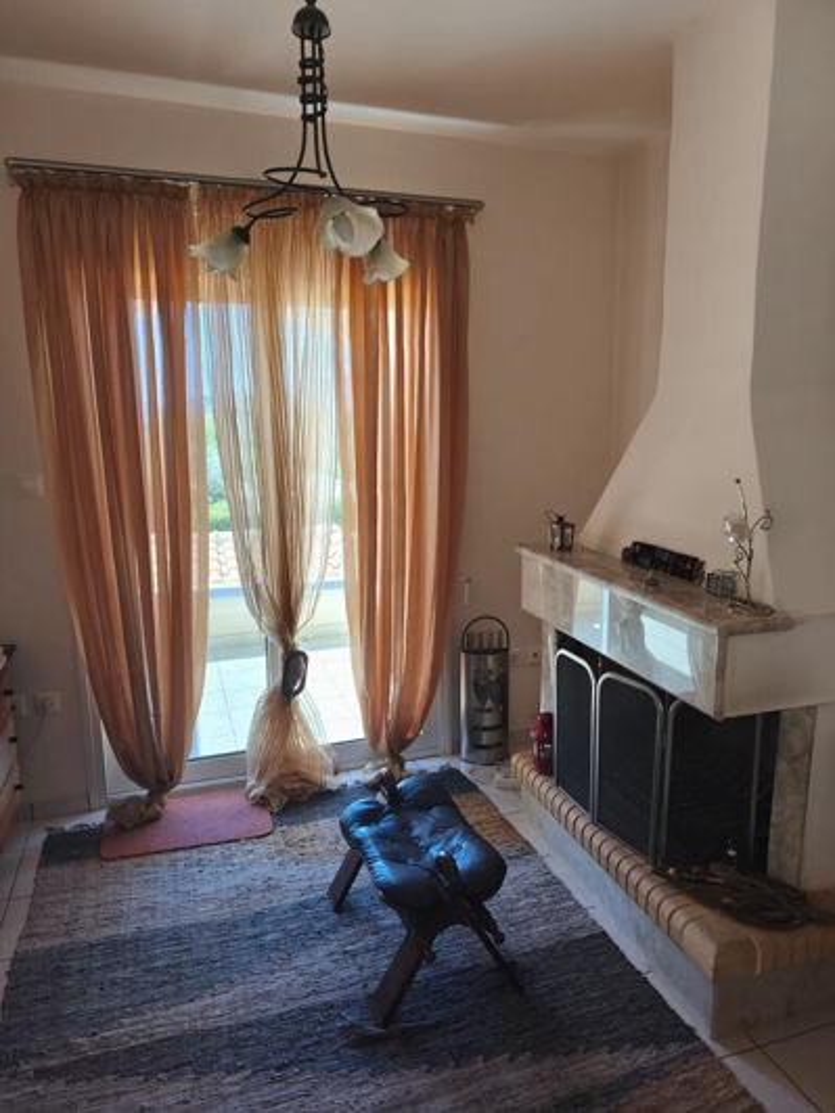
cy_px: 556
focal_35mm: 23
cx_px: 418
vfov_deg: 73.9
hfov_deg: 58.9
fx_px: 740
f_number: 1.65
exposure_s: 1/99.9
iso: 400
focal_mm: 6.18
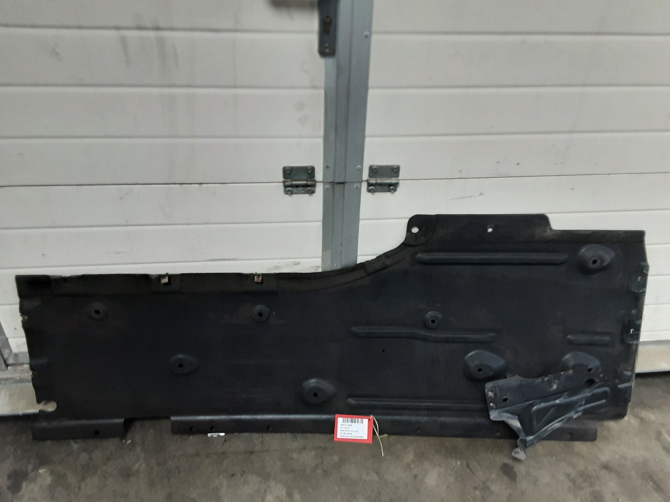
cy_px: 251
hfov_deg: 65.3
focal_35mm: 27
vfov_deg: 51.4
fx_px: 523
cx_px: 335
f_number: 1.9
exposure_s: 1/50
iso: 100
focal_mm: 2.91
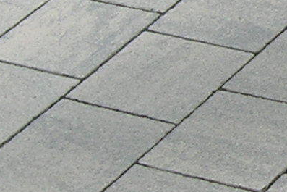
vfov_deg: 5.9
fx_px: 1842
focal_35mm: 231
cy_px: 11
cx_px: 536
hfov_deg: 8.5
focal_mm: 5.7
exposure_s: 1/226
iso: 50
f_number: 4.9
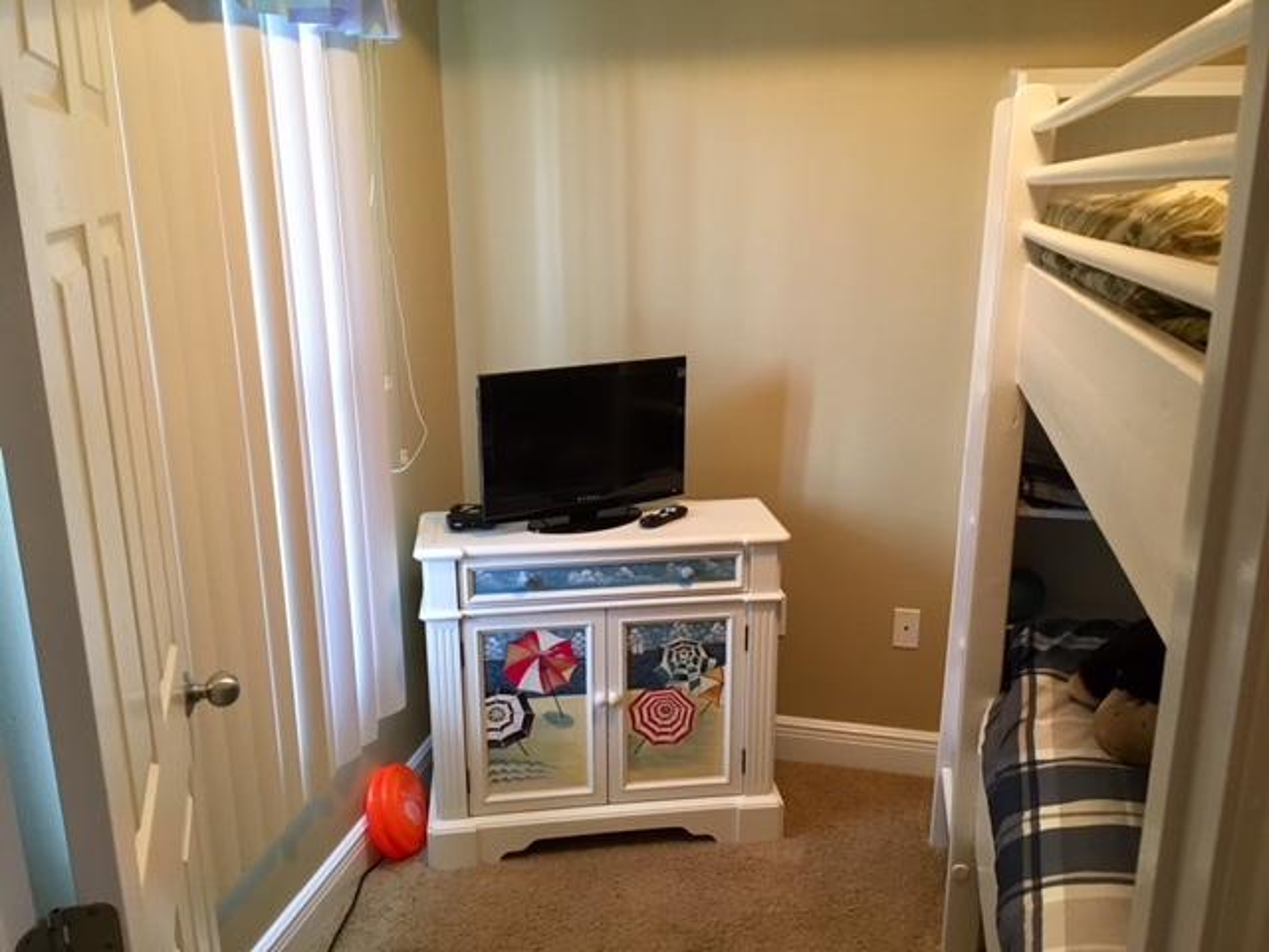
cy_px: 476
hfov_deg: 61.7
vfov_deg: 48.2
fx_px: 1063
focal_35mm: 29
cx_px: 634
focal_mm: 4.15
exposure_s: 1/24
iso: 200
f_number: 2.2
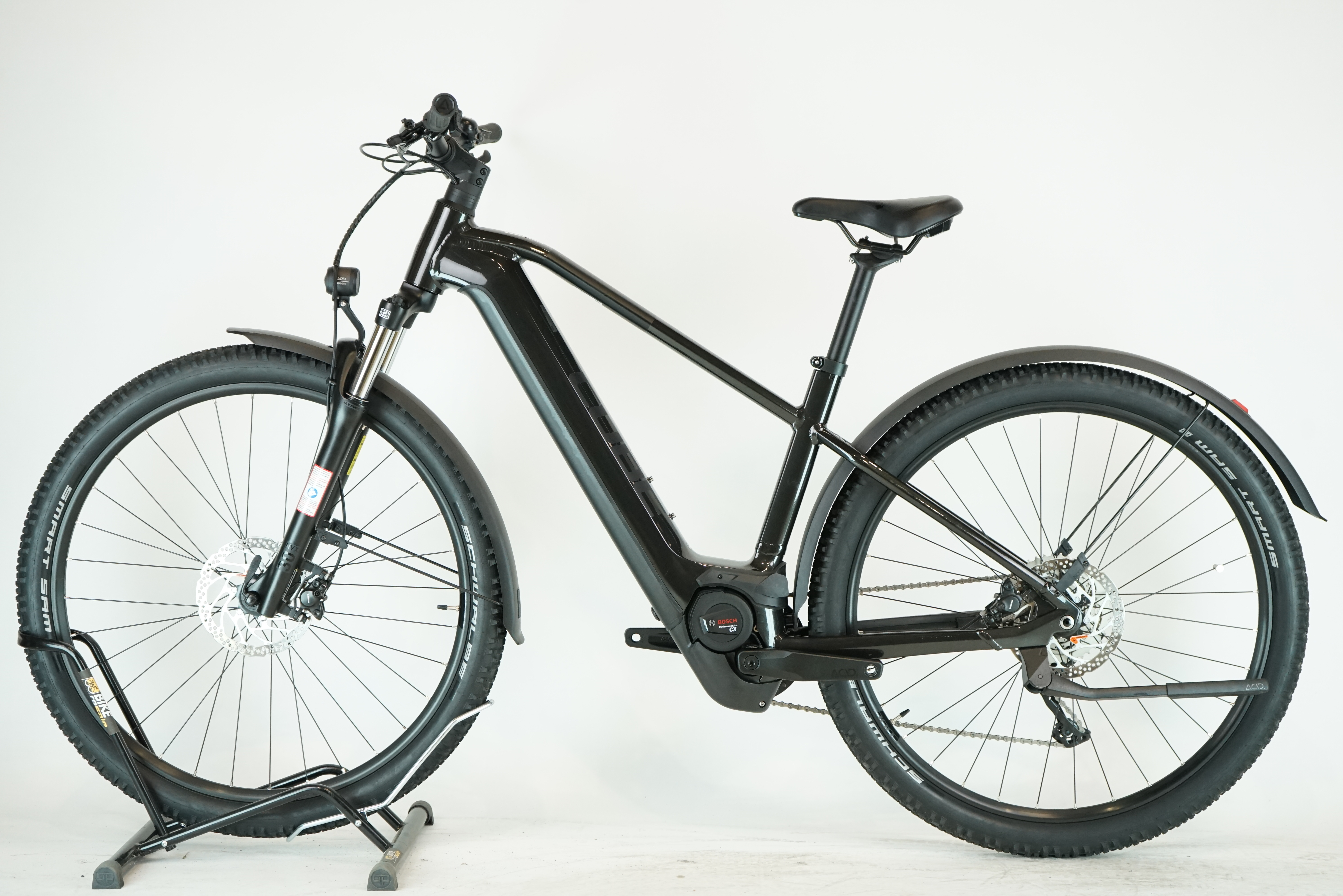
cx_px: 672
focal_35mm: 63
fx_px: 2350
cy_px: 448
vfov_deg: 21.6
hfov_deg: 31.9
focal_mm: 63
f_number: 5.6
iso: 1600
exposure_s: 1/200
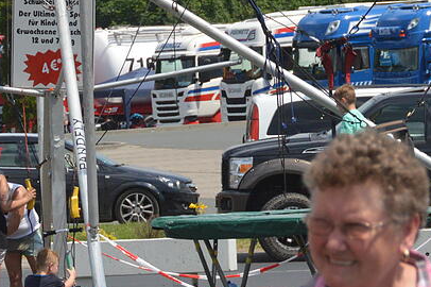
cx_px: 151
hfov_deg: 5.3
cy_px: -38
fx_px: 4677
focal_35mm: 391
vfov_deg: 3.5
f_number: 11
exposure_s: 1/2000
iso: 800
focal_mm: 98
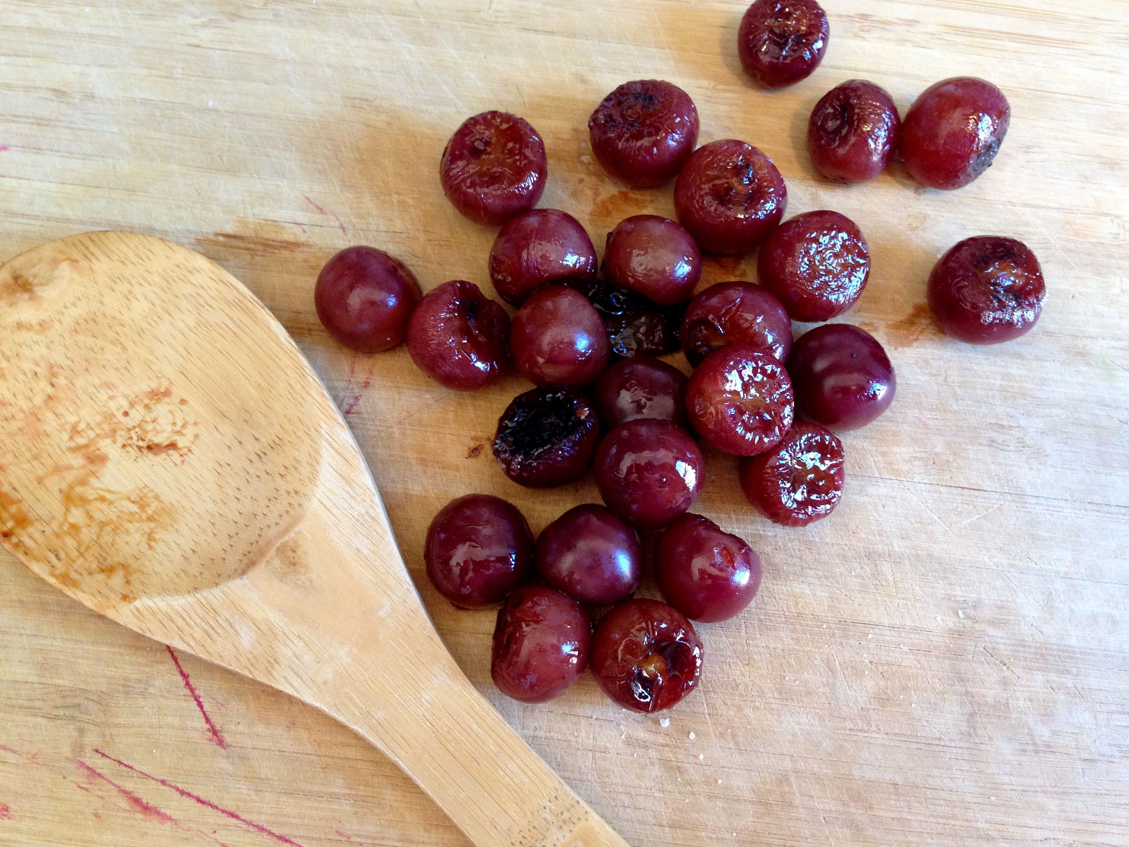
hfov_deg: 52.6
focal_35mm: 35
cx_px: 562
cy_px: 425
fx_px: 1142
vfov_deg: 40.7
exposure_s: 1/20
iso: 200
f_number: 2.4
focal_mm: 4.13
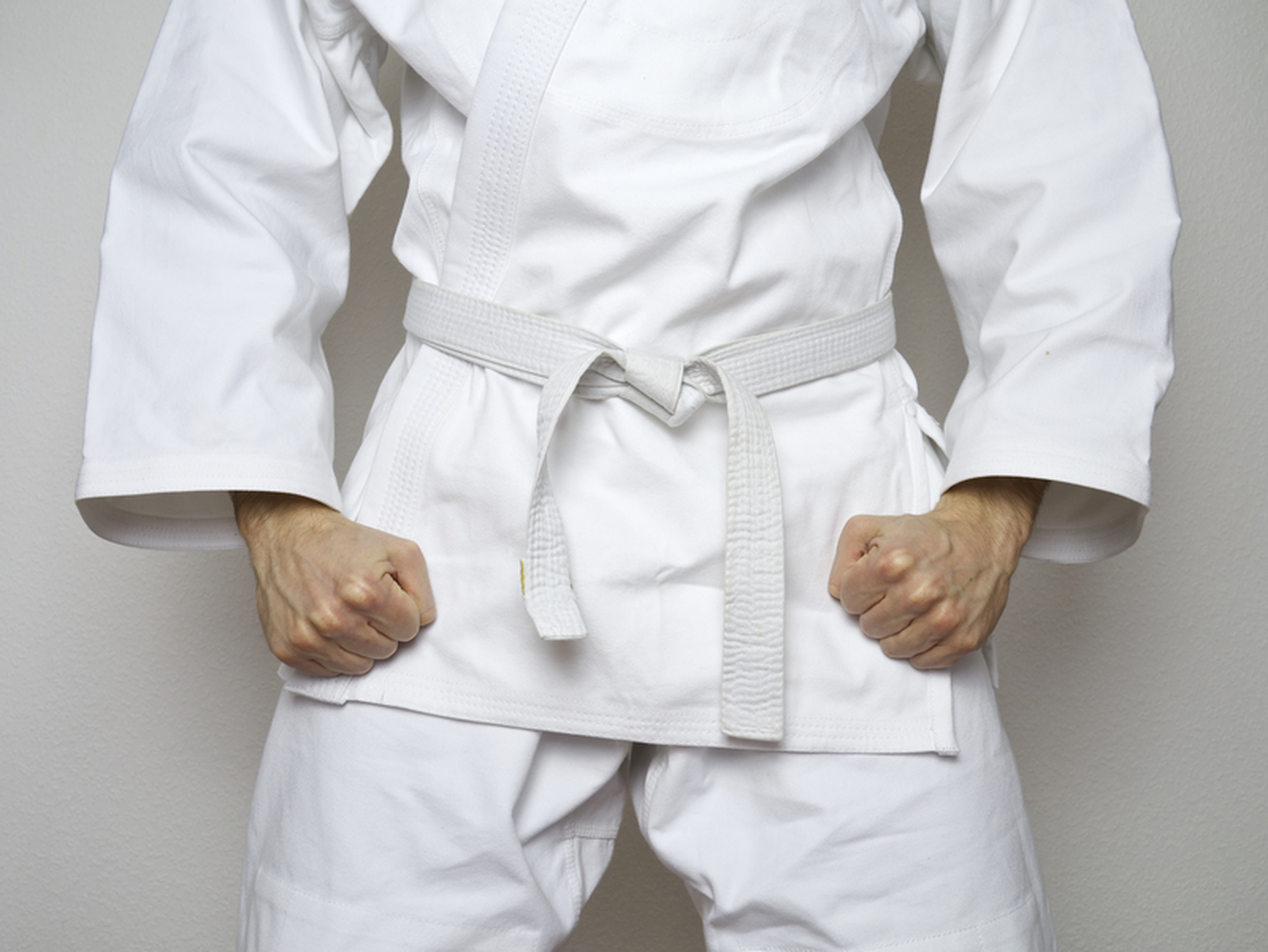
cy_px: 476
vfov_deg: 36.0
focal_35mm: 40
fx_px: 1466
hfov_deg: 46.8
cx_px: 634
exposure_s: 1/15
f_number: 5.6
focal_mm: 20
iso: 160
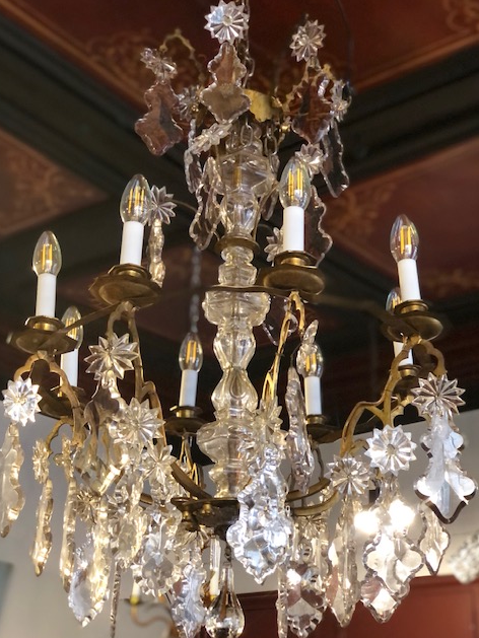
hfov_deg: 25.2
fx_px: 1070
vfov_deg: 33.2
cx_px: 236
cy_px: 322
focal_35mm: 58
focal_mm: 6.6
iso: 500
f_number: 2.8
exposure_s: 1/33
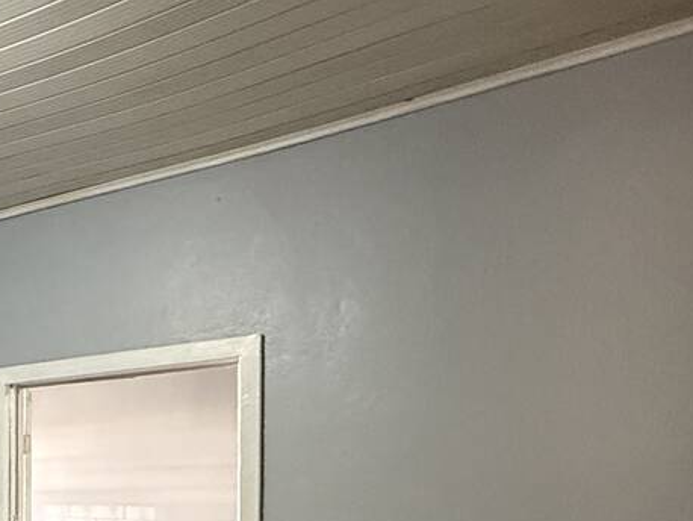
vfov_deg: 30.1
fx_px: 881
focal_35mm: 44
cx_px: -145
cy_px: 550
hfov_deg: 34.2
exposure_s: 1/60
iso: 800
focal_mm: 2.22
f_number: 2.2
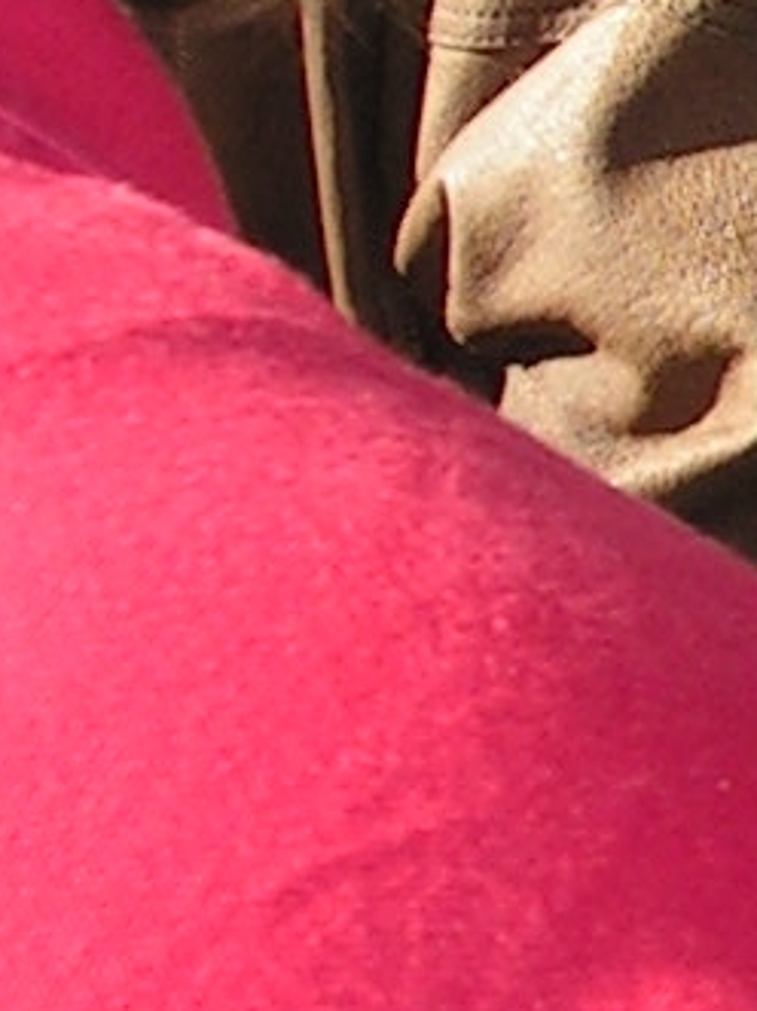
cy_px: 614
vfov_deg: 5.6
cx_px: 2179
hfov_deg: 4.1
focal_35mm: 353
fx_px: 10299
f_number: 3.3
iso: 64
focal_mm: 9.6
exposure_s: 1/250
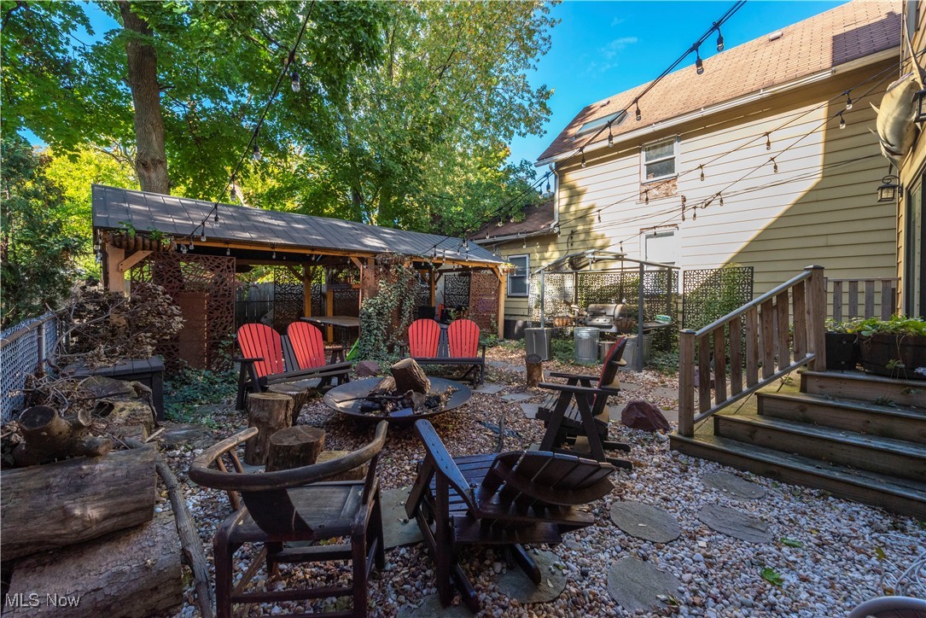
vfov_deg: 81.2
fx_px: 360
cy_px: 309
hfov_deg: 104.2
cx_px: 463
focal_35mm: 14
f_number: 9
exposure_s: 1/250
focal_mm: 14
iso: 1000
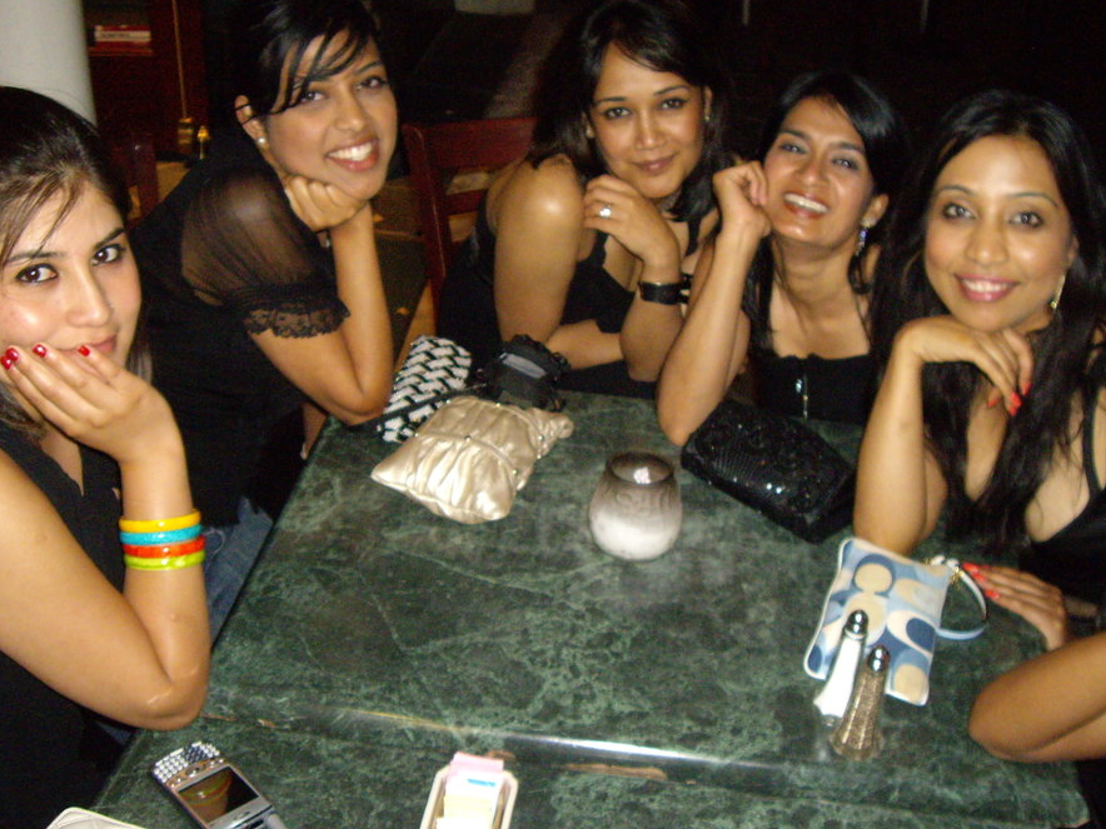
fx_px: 1406
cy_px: 369
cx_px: 552
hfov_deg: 42.9
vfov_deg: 32.8
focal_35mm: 44
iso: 400
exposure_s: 1/40
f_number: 2.7
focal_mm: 6.2
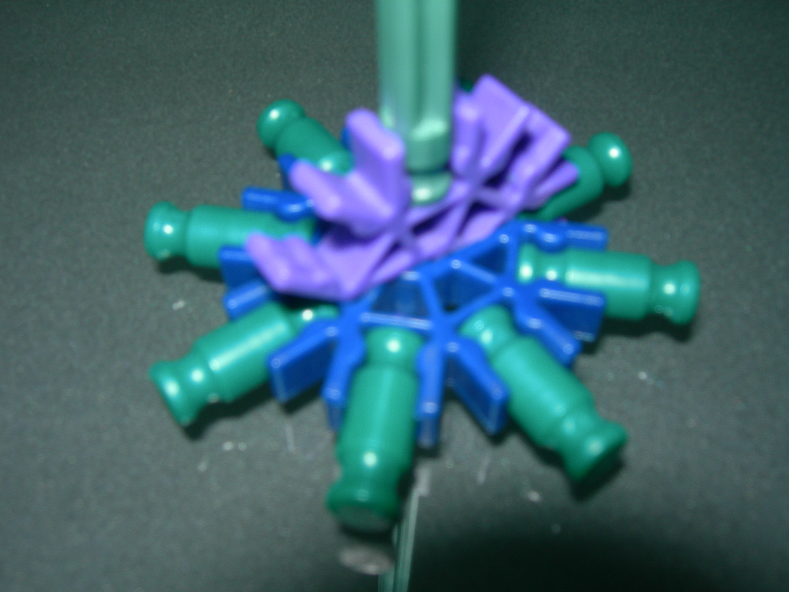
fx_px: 866
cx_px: 394
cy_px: 296
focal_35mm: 38
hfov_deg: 49.0
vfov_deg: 37.7
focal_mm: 7.8
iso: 50
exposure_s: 1/60.1
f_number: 4.8
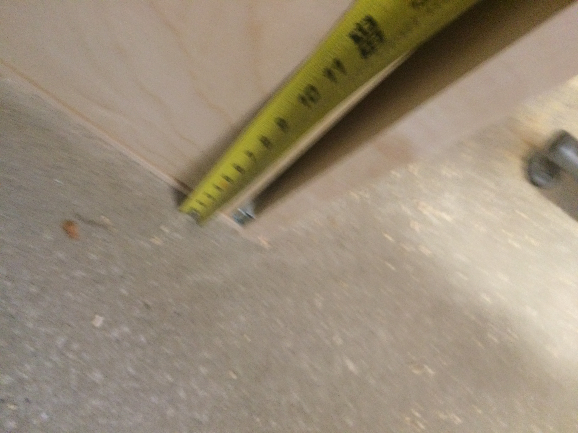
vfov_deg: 48.2
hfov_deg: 61.7
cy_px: 216
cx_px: 289
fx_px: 484
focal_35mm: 29
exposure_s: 1/30
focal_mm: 4.15
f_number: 2.2
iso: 250
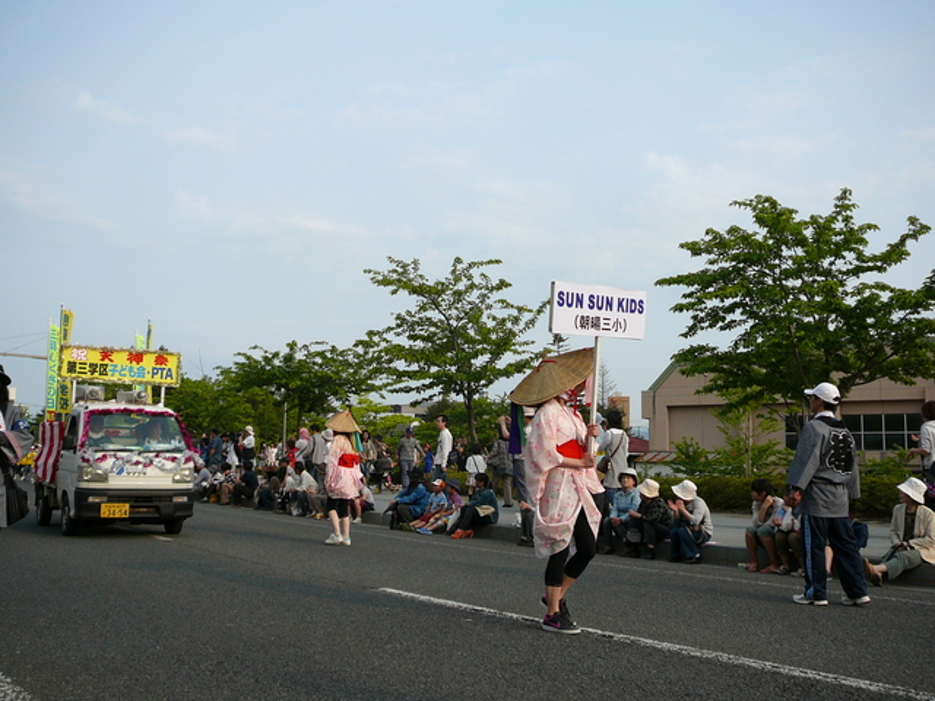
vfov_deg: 40.7
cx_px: 468
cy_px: 350
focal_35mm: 35
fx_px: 945
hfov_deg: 52.6
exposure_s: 1/800
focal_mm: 5.2
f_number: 2.8
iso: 80
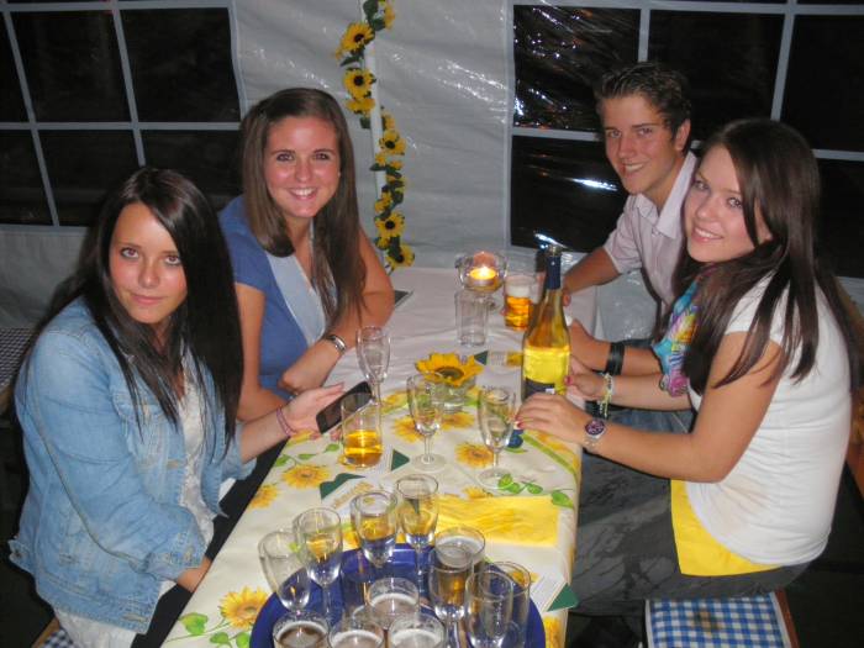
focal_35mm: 36
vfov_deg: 39.7
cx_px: 432
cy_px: 324
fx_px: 899
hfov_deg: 51.4
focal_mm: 6.3
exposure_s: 1/50
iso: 400
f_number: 3.5
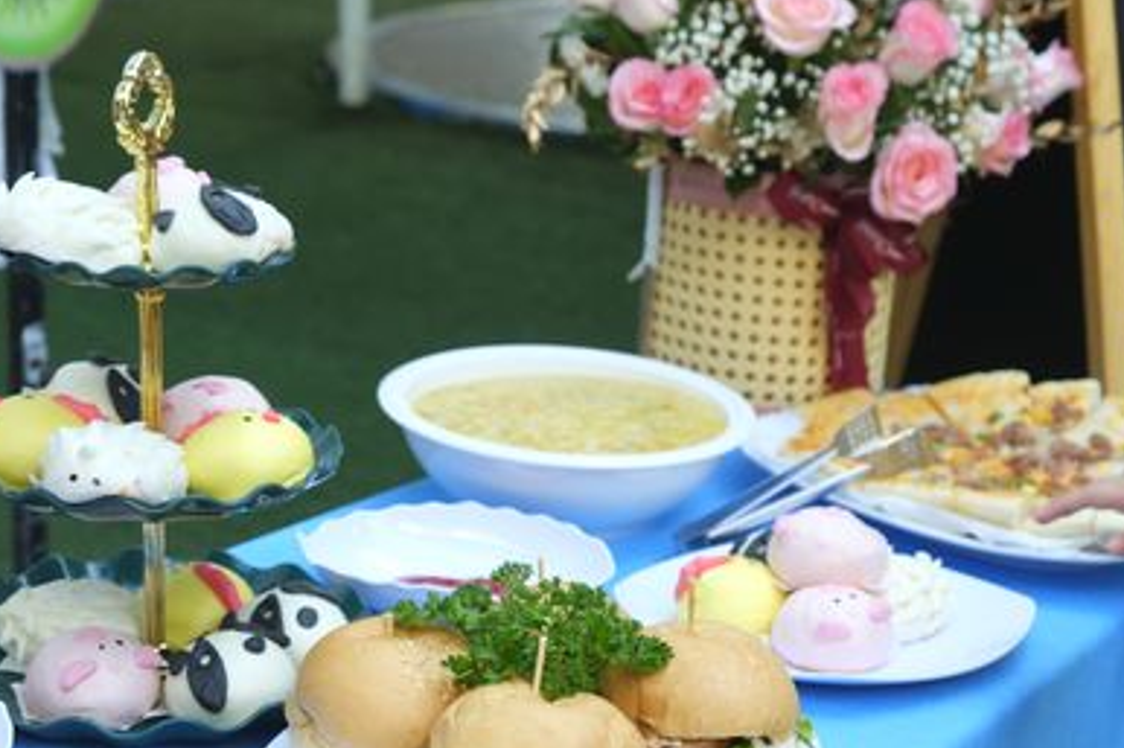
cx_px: 558
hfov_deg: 31.4
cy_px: 448
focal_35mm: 64
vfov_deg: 21.2
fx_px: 1997
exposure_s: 1/100
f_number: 4.5
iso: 200
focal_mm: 31.5
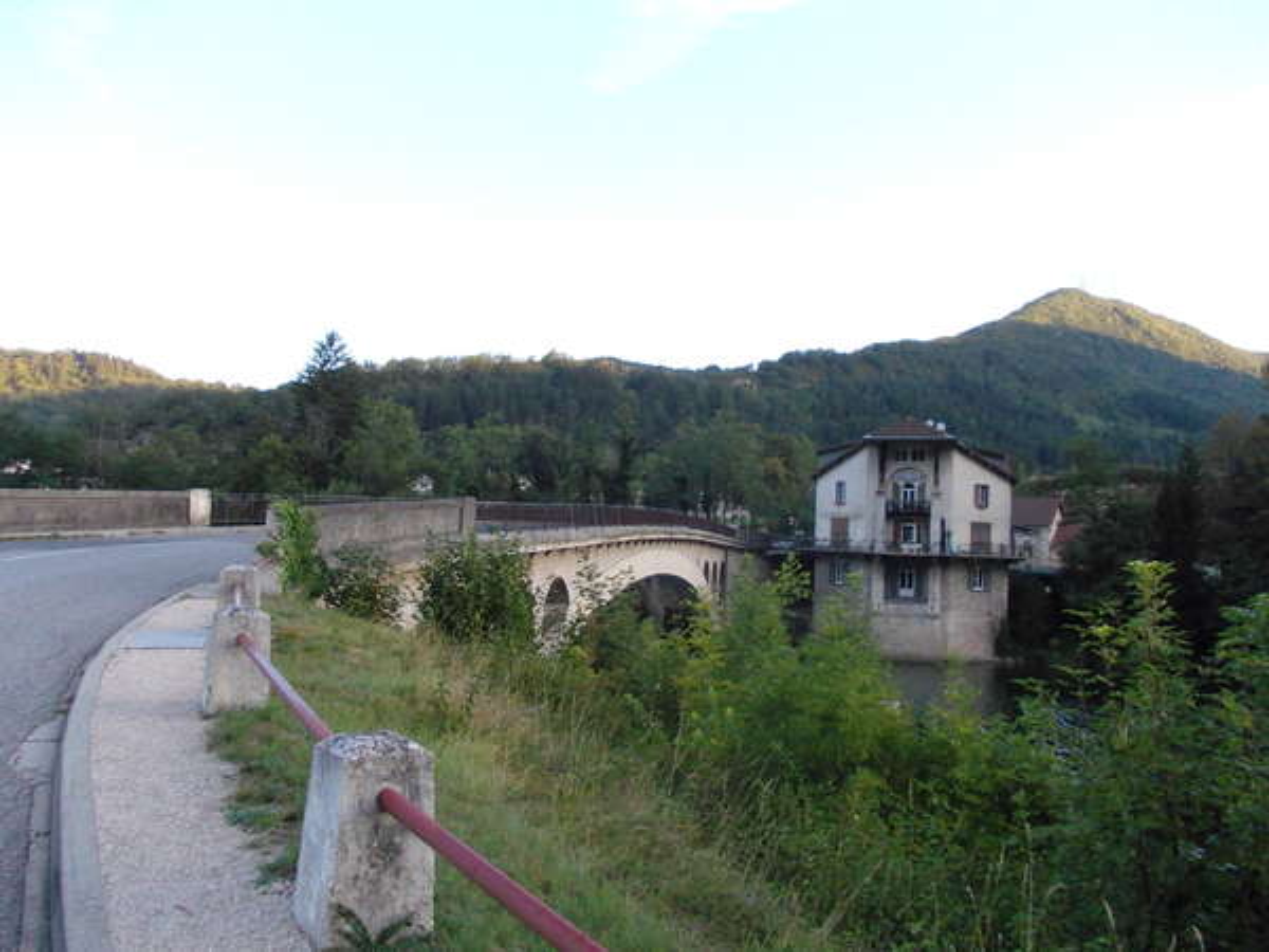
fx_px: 1026
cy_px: 476
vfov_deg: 49.7
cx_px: 634
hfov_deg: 63.4
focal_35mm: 28
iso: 80
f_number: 2.7
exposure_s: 1/320
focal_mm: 4
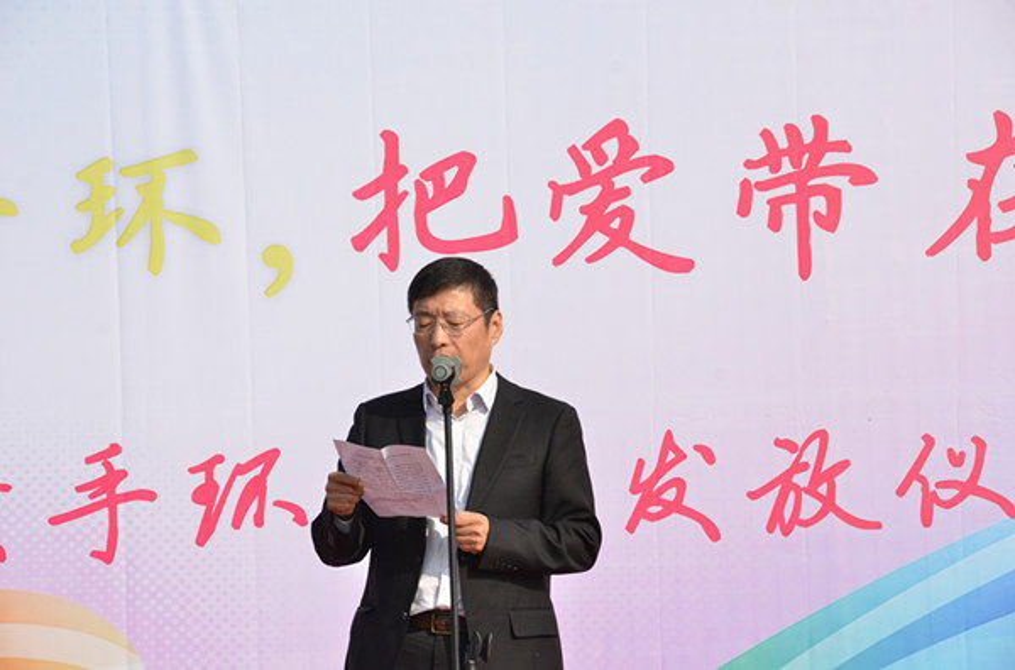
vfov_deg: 8.7
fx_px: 4427
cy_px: 335
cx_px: 508
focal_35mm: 158
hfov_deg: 13.1
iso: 800
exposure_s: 1/1600
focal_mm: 105
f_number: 10
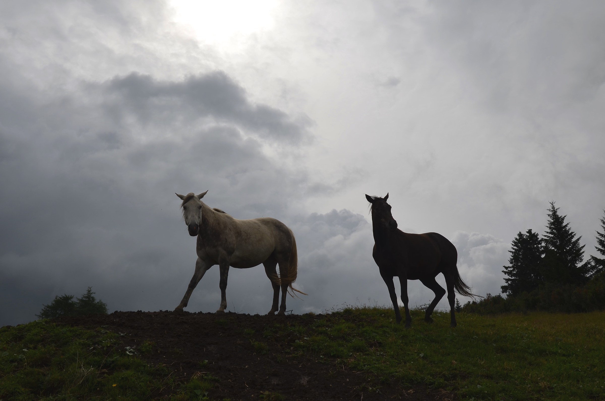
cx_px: 302
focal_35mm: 30
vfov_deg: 43.4
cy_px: 200
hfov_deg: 62.0
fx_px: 503
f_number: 7.1
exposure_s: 1/1000
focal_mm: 20
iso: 100
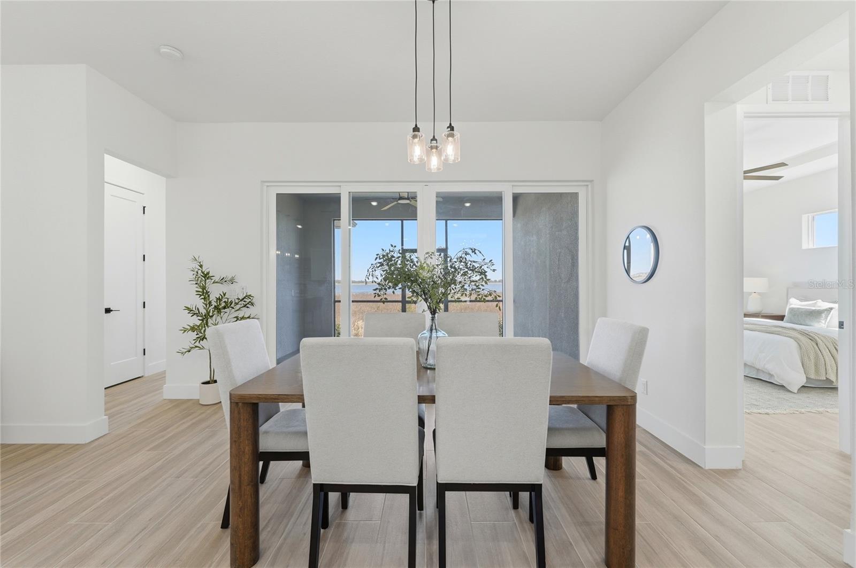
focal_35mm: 15
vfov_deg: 77.2
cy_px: 284
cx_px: 428
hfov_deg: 100.5
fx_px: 356
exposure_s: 1/250
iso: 100
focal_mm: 10
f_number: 7.1
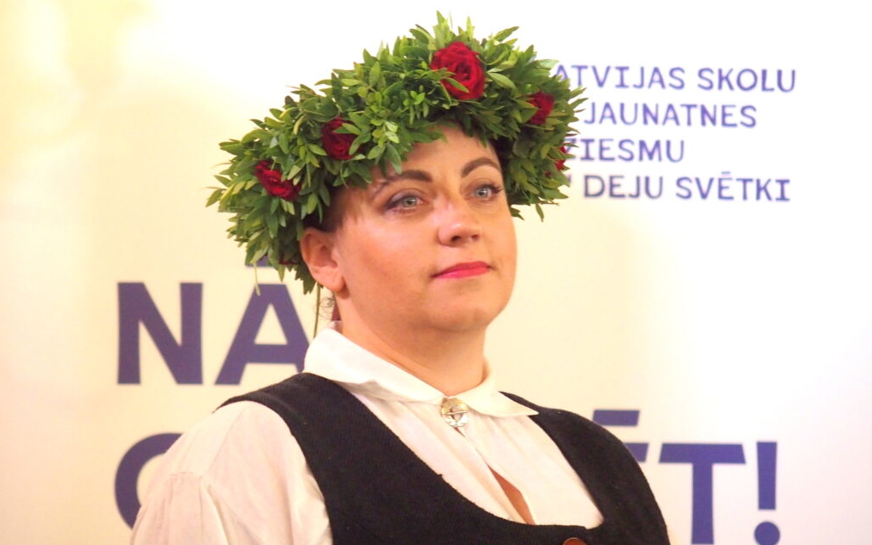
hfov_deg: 8.1
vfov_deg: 5.1
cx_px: 435
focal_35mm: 258
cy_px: 293
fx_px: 6131
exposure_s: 1/100
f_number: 2.8
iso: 800
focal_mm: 51.4
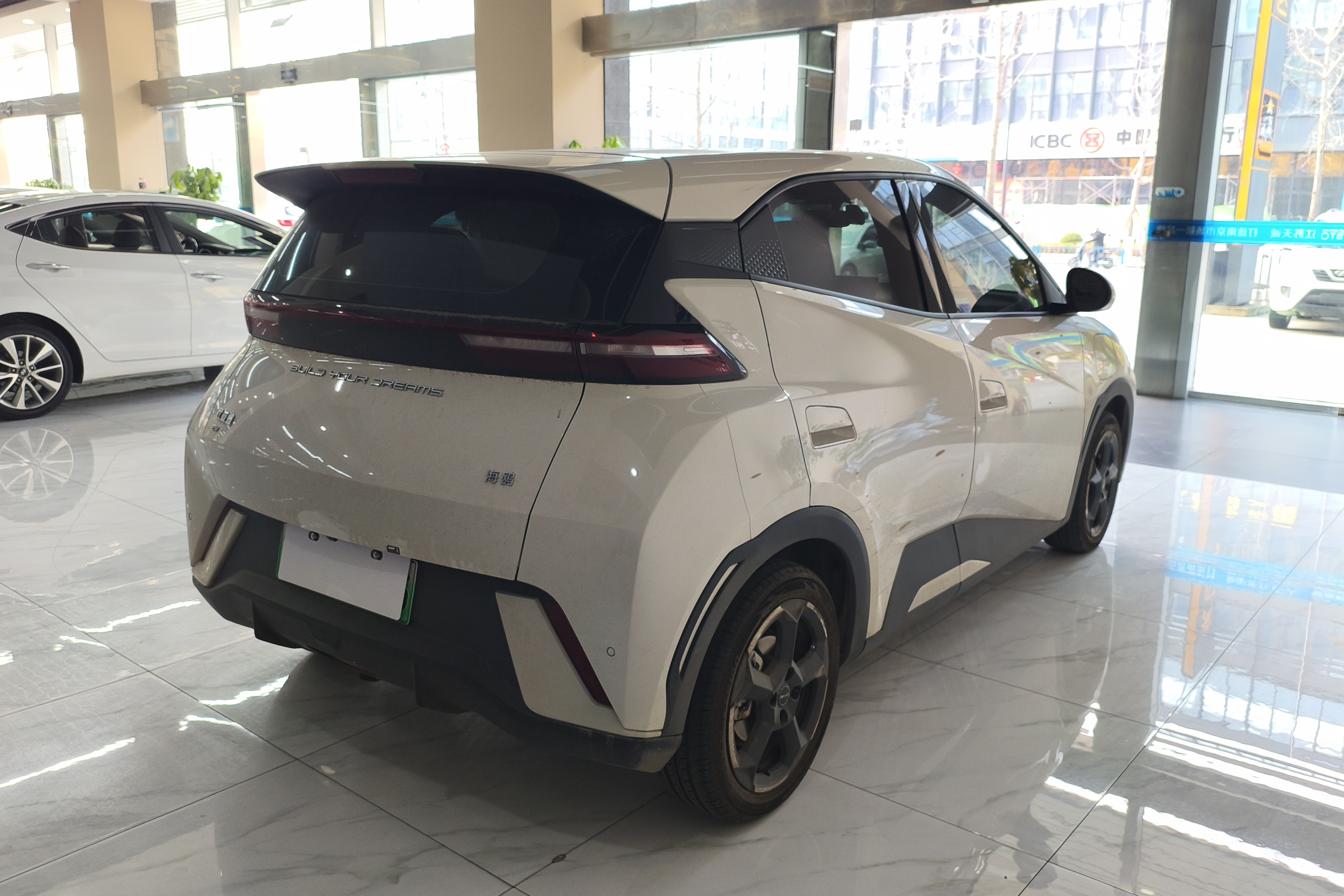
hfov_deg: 65.5
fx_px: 1045
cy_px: 457
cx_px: 671
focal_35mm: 28
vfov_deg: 46.4
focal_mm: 4.94
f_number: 1.5
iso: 100
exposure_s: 1/100
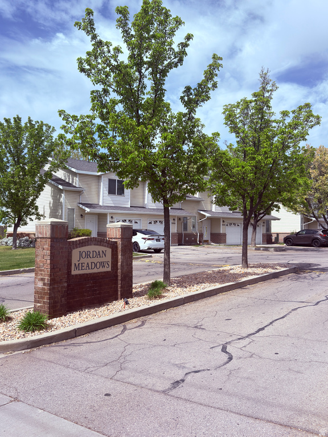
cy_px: 218
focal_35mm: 33
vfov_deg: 55.4
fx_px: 417
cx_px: 164
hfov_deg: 42.9
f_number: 1.78
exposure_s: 1/4237
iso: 64
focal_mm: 6.76
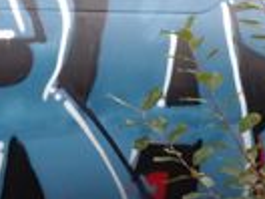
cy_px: 196
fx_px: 1883
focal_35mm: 246
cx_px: 18
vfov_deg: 6.0
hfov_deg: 8.0
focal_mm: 14.05
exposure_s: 1/320
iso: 100
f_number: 3.2
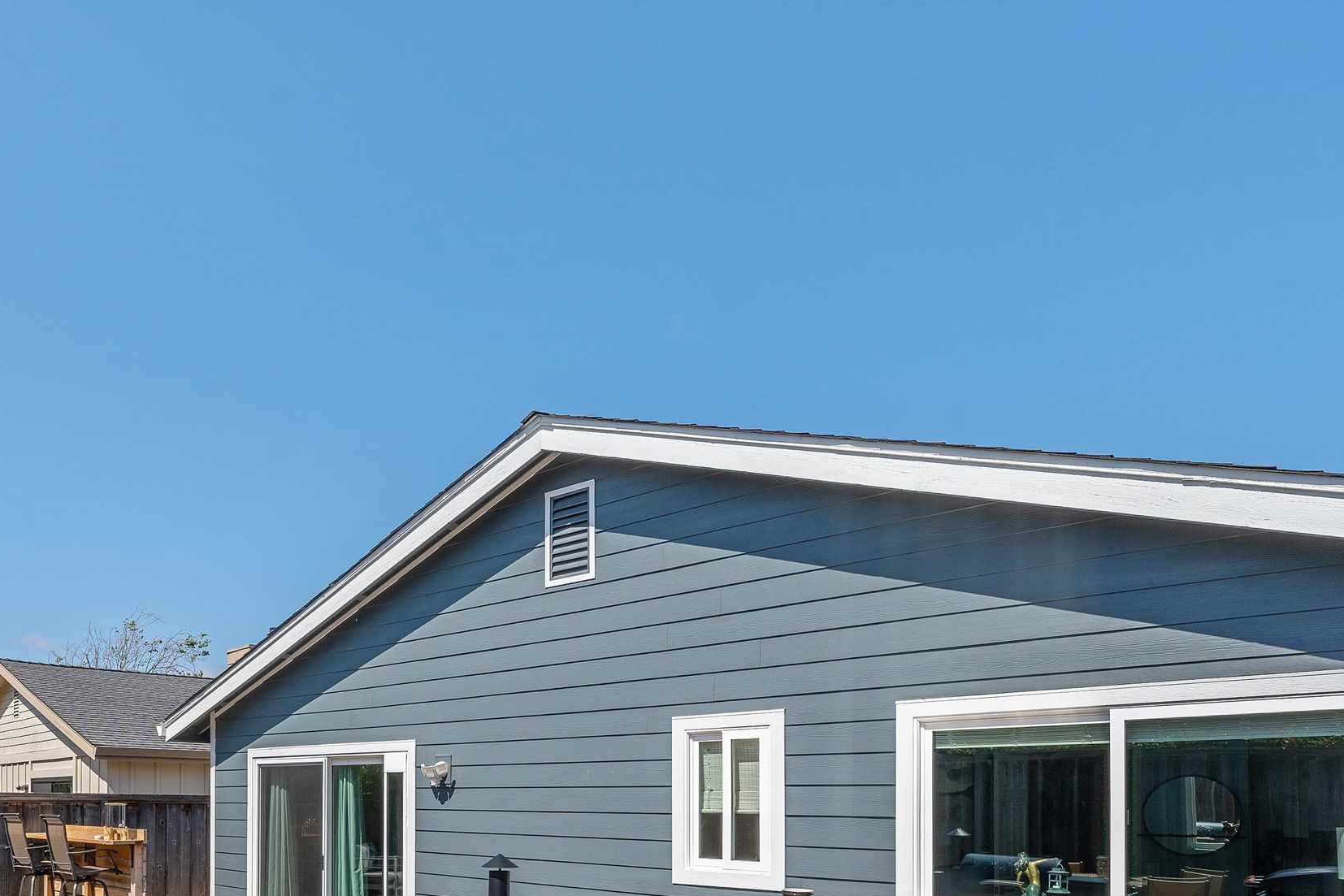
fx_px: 971
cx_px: 425
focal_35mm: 26
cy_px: 807
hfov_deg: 67.1
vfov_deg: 45.0
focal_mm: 14
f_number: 9
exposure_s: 1/320
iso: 125
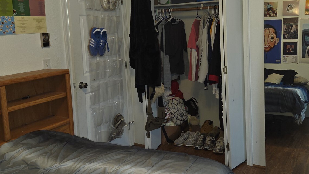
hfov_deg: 55.7
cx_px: 199
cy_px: 51
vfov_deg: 33.3
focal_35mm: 35
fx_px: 287
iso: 320
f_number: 1.8
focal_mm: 5.4
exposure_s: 1/24
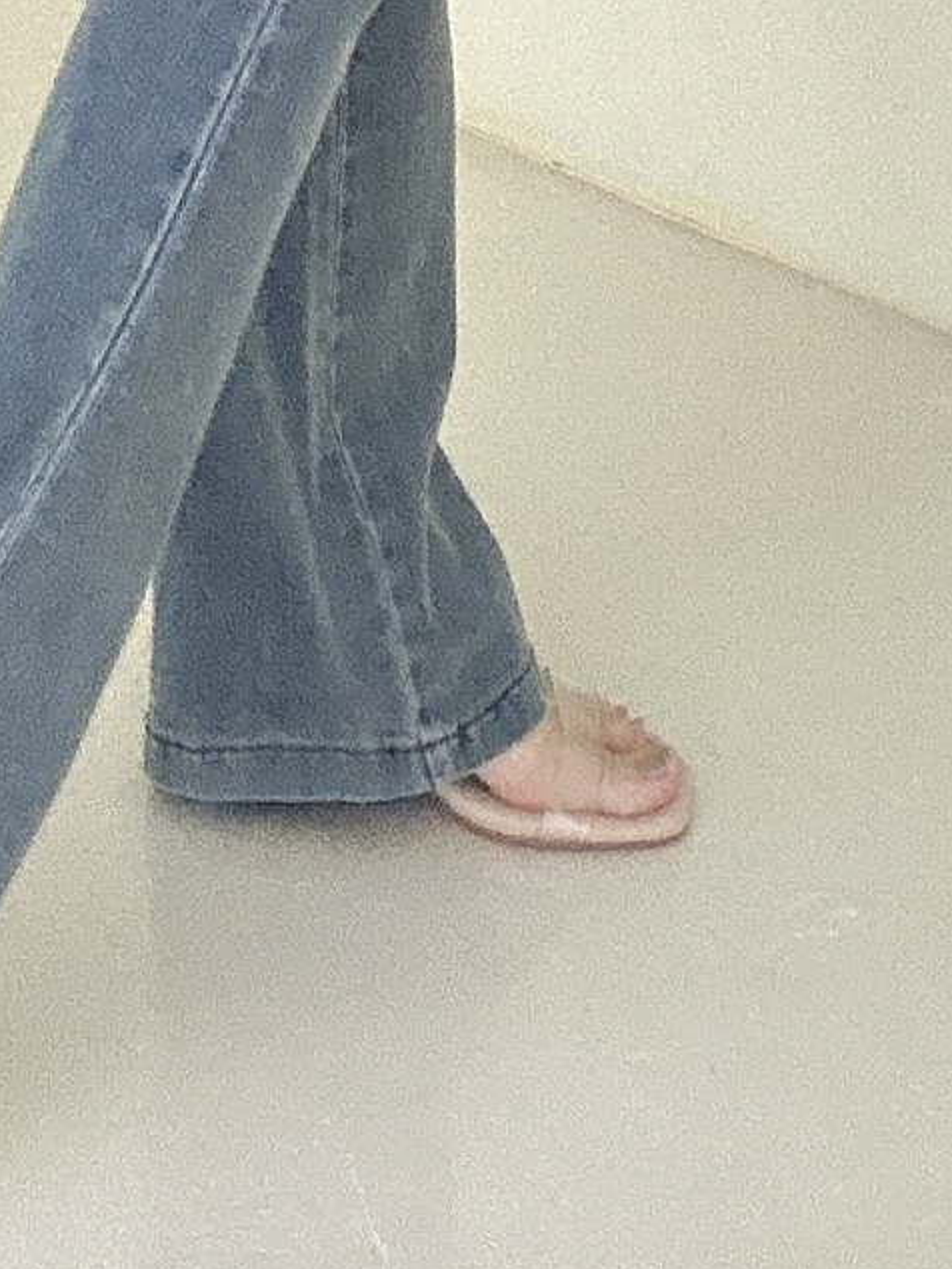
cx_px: 258
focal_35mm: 87
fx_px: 3188
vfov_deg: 17.8
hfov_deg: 16.9
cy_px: -1059
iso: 250
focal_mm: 2.69
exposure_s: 1/60
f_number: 1.9
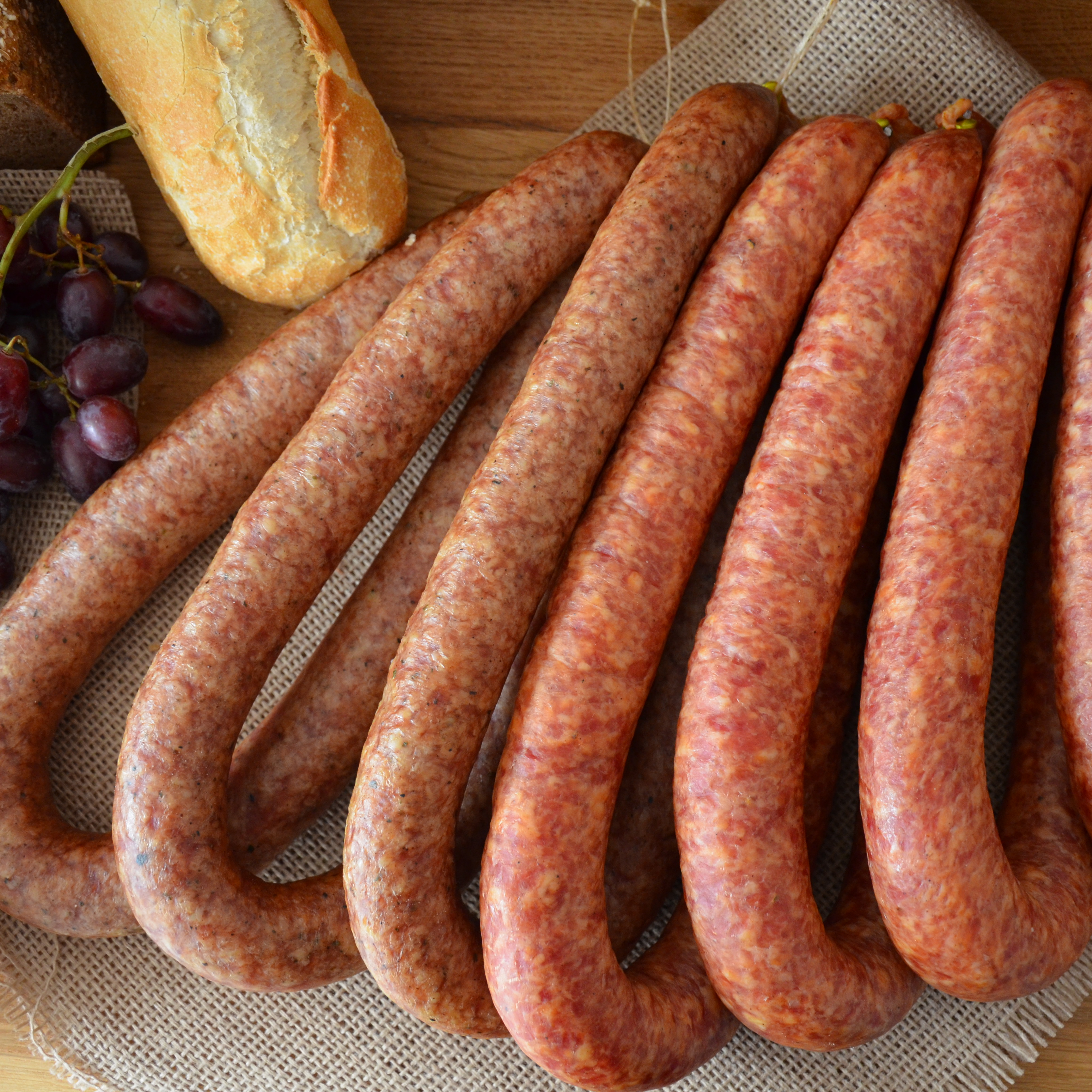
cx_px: 582
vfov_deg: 39.2
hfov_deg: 39.2
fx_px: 1535
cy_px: 555
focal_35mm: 43
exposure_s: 1/60
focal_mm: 22
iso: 800
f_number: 4
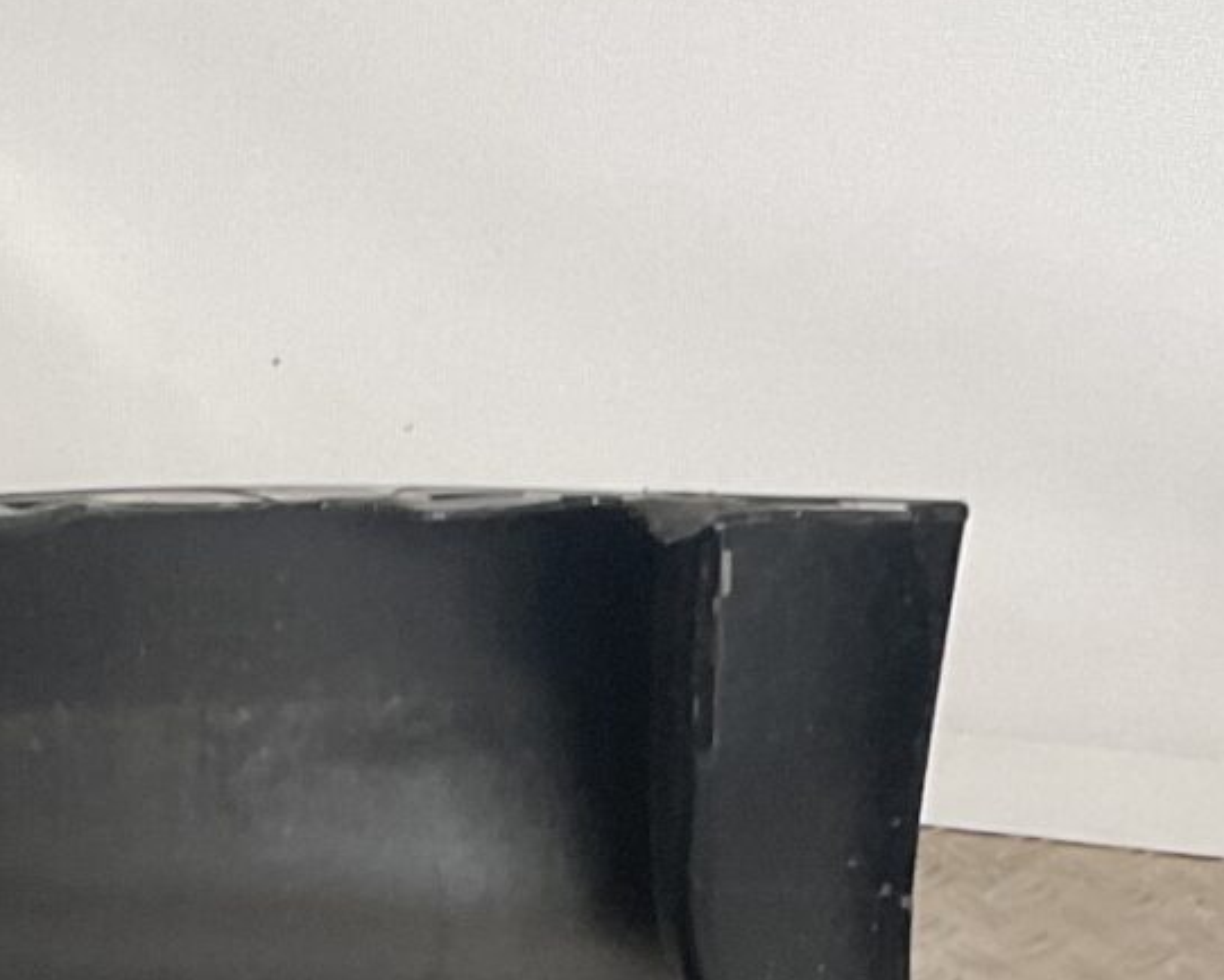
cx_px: 251
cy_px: 1707
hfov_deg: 14.3
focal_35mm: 134
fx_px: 4855
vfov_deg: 10.9
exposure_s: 1/120
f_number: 1.8
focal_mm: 3
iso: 64
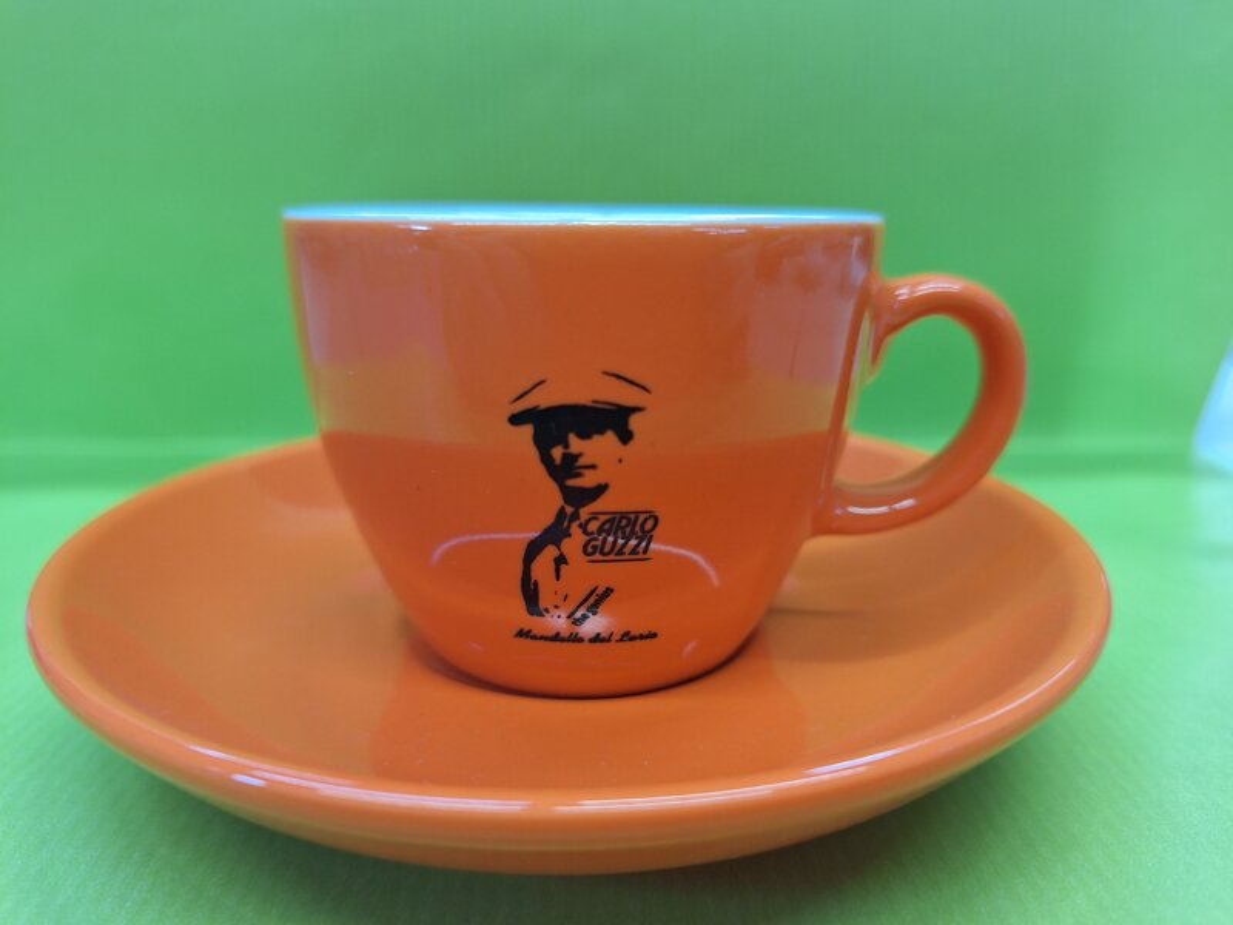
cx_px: 616
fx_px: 819
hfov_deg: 73.9
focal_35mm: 23
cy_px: 462
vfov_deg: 58.9
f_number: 1.8
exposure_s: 1/33
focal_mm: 5.54
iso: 200
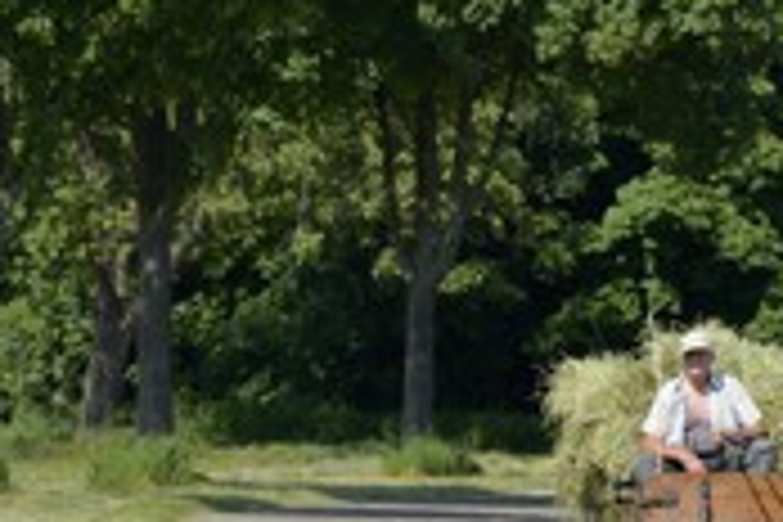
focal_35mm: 482
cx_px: 801
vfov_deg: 2.9
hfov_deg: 4.3
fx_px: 10483
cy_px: 328
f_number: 8
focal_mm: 200
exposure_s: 1/400
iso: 200
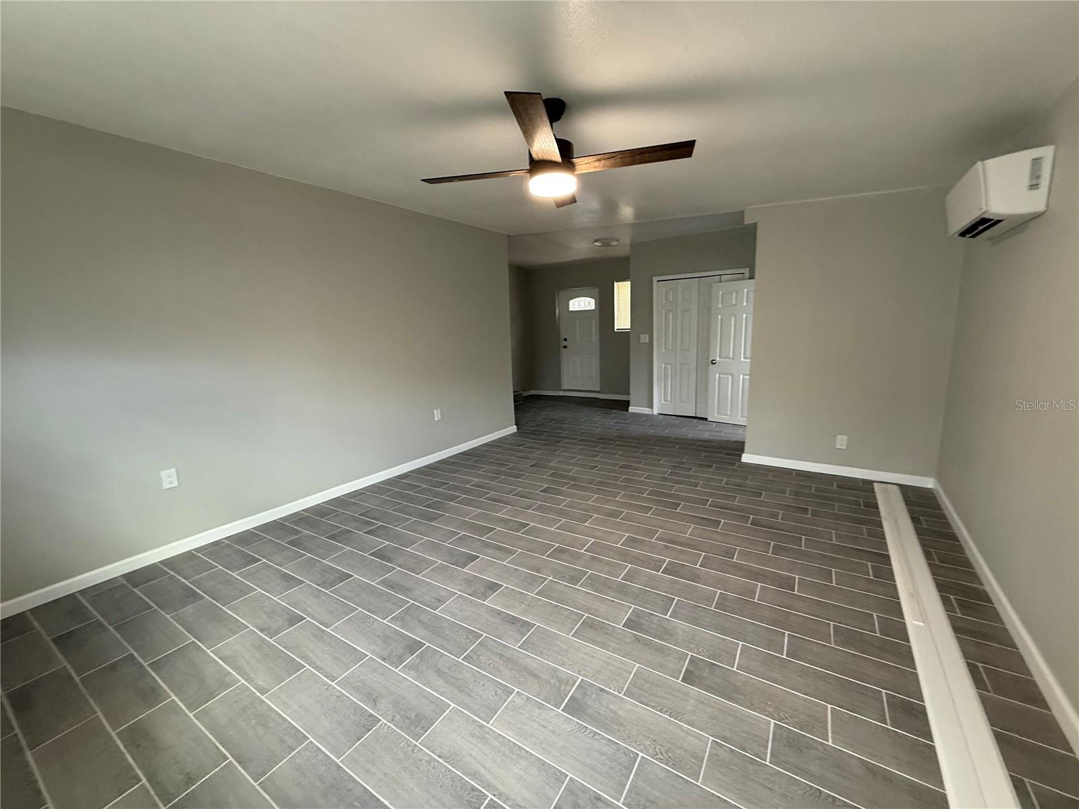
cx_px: 540
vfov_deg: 85.7
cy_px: 404
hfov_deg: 102.1
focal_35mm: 14
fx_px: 436
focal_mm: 2.22
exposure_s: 1/72
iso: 400
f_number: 2.2
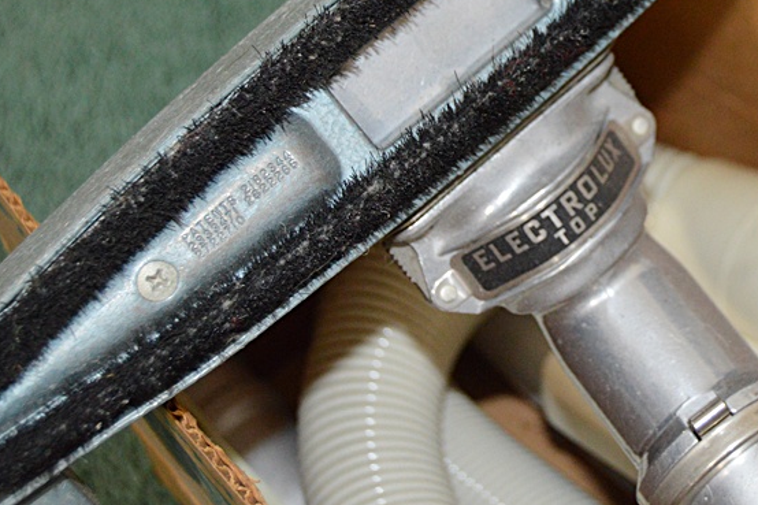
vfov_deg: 14.7
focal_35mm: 92
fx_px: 1936
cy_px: 84
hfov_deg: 21.9
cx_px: 587
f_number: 4.5
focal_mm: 34
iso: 2000
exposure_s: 1/60
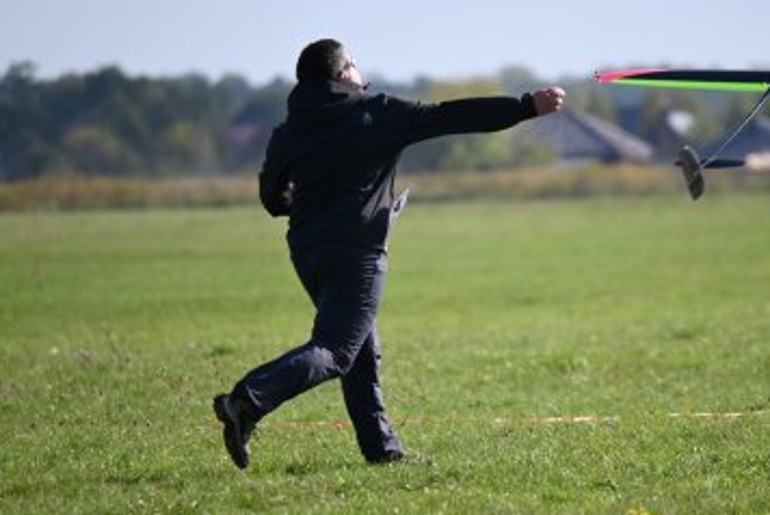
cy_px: 234
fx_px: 11966
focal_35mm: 559
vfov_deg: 2.5
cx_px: 481
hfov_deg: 3.7
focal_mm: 400
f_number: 6.3
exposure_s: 1/2500
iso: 800
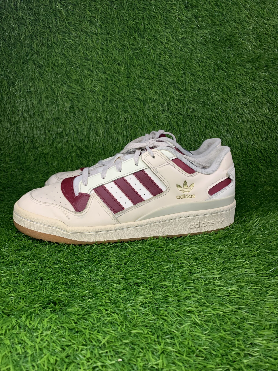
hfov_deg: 53.1
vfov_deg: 67.3
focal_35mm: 26
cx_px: 139
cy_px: 186
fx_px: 278
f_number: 1.8
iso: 100
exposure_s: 1/95
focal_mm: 4.25
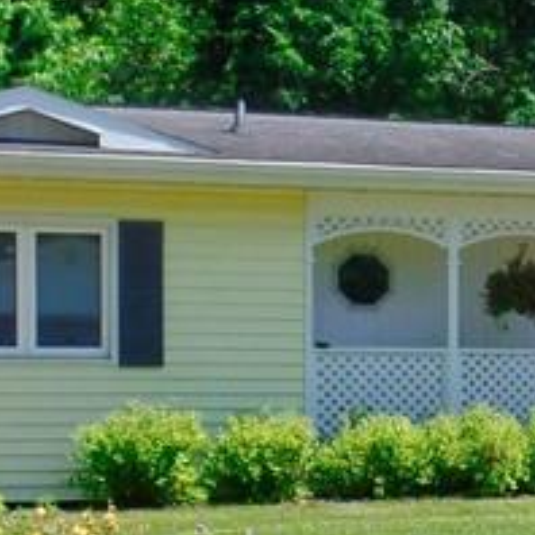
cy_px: 416
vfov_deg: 16.5
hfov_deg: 15.7
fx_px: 1836
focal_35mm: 105
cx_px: 713
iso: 80
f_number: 3.5
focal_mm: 4.1
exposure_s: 1/500
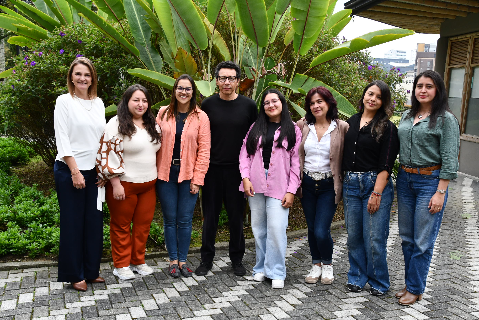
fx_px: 479
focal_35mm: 36
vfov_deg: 36.9
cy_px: 160
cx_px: 240
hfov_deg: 53.1
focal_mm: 24
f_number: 10
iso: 1000
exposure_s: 1/400
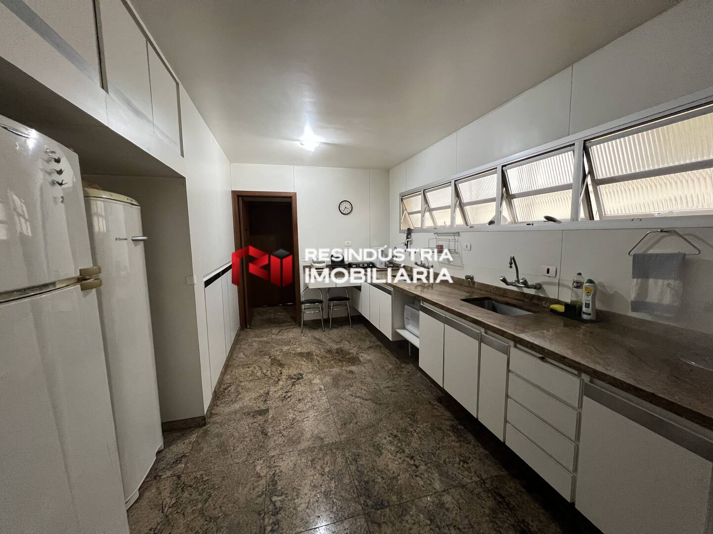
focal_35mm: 13
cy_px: 267
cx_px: 356
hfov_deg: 106.2
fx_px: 268
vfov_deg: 89.9
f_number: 1.8
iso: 400
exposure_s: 1/60
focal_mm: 1.57
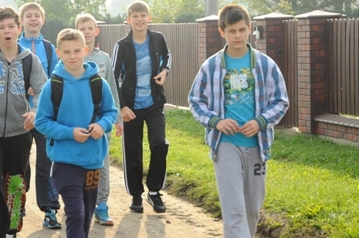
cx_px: 76
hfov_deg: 16.4
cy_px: 123
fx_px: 1234
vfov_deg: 11.0
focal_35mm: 124
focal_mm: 48
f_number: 5.6
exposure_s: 1/250
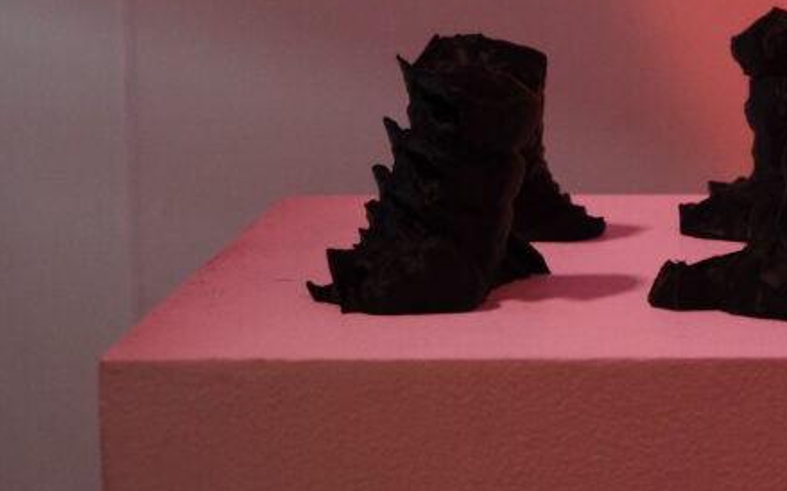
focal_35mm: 88
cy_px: 90
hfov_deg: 22.9
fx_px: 1887
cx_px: 717
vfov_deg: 14.7
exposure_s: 1/27
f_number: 3.6
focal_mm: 31.5
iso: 2000
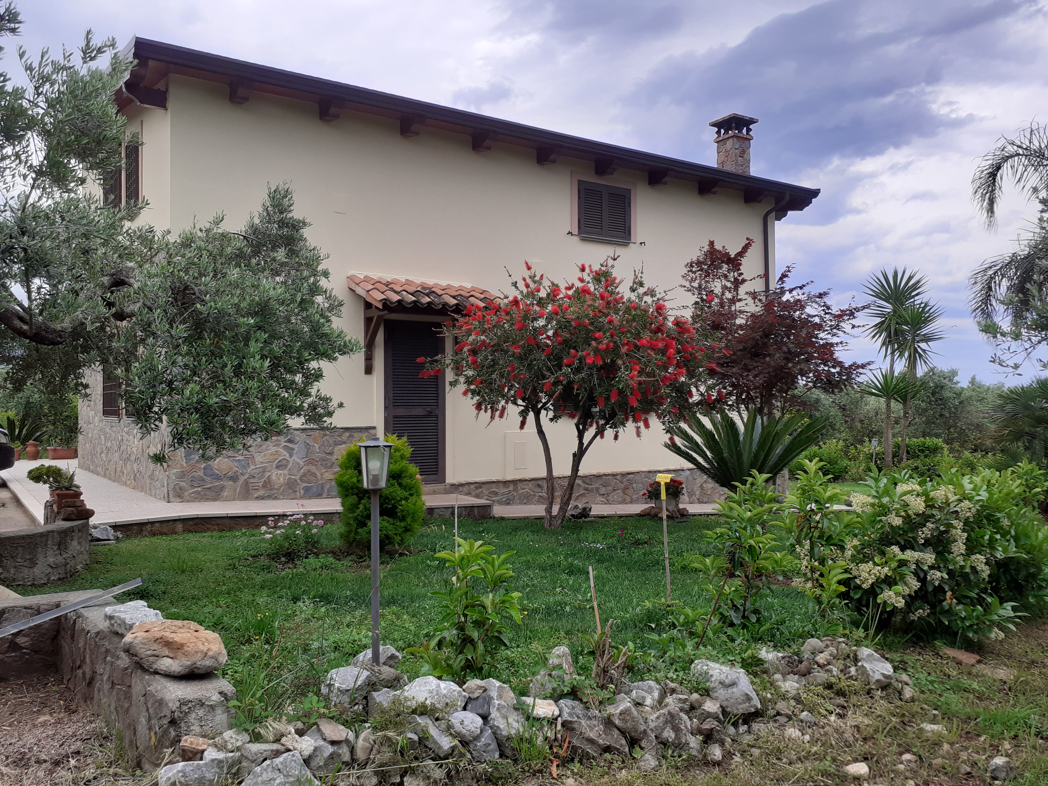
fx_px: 817
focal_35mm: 27
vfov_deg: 51.4
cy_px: 393
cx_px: 524
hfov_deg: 65.3
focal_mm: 3.6
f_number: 1.9
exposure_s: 1/1112
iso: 40
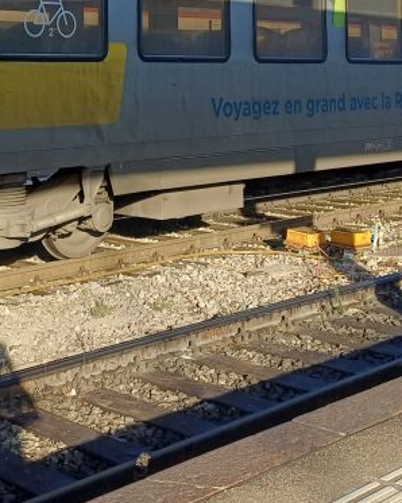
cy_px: 18
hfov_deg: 22.5
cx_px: 78
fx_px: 997
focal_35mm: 67
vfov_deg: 27.0
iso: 50
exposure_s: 1/665
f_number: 1.8
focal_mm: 4.65
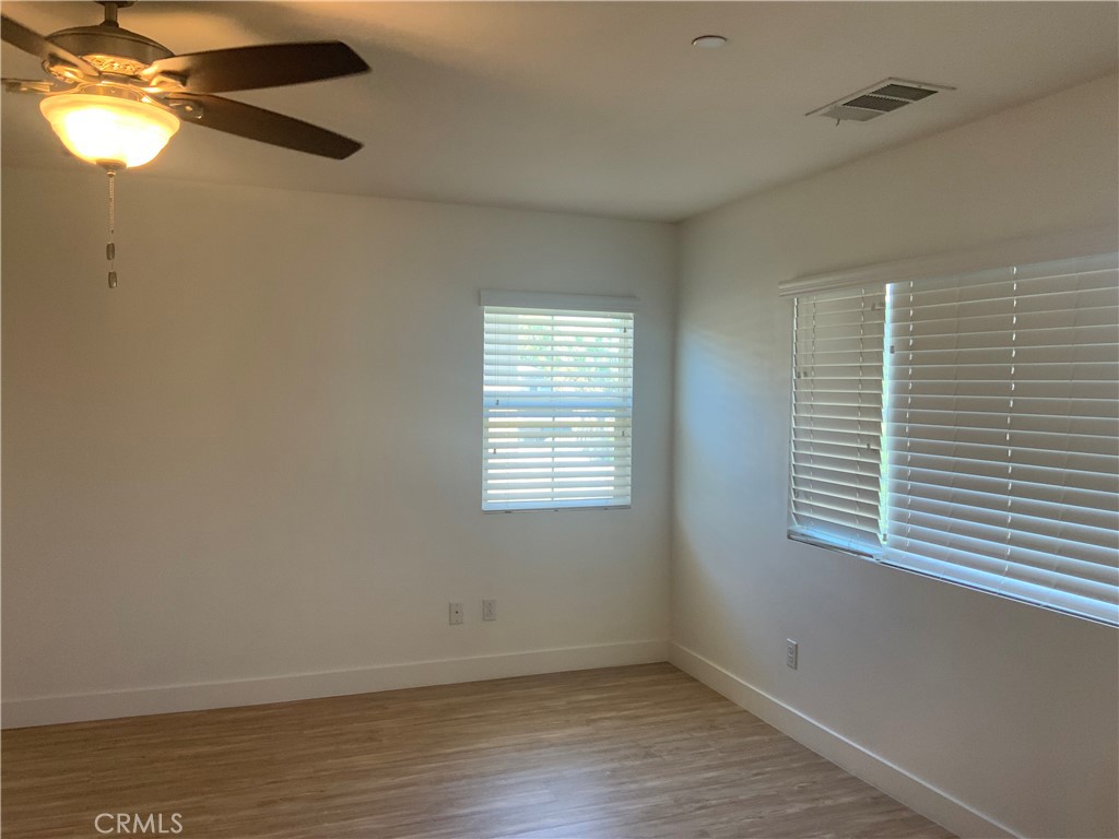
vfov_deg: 48.2
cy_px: 420
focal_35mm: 29
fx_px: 937
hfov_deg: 61.7
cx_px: 560
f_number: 1.8
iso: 50
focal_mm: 3
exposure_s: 1/60
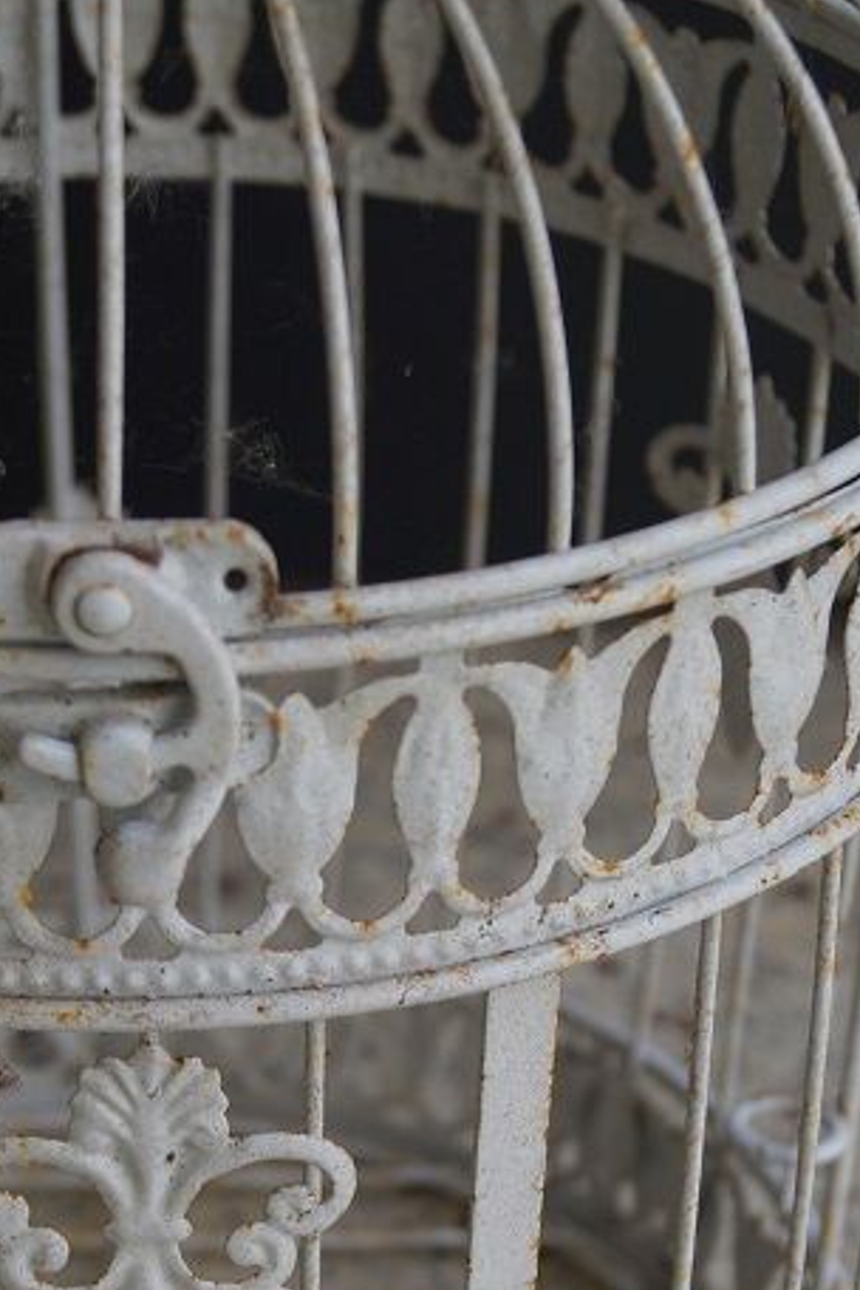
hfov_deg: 14.0
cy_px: 997
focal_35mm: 97
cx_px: 182
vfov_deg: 20.8
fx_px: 3476
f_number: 4.5
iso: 125
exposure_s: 1/60
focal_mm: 30
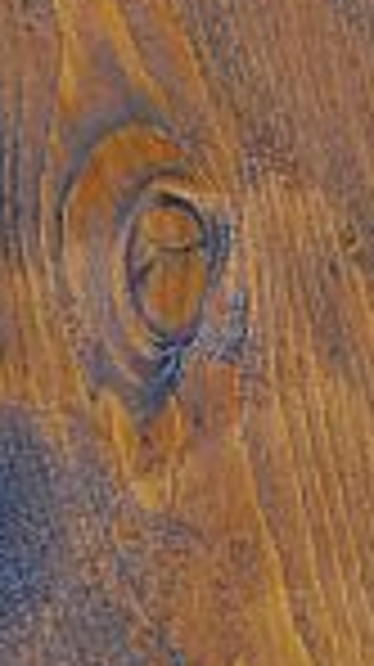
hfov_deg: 7.9
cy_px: -459
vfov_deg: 13.0
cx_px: 257
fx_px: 2704
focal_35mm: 153
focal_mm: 18
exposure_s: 1/80
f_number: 4.5
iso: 400
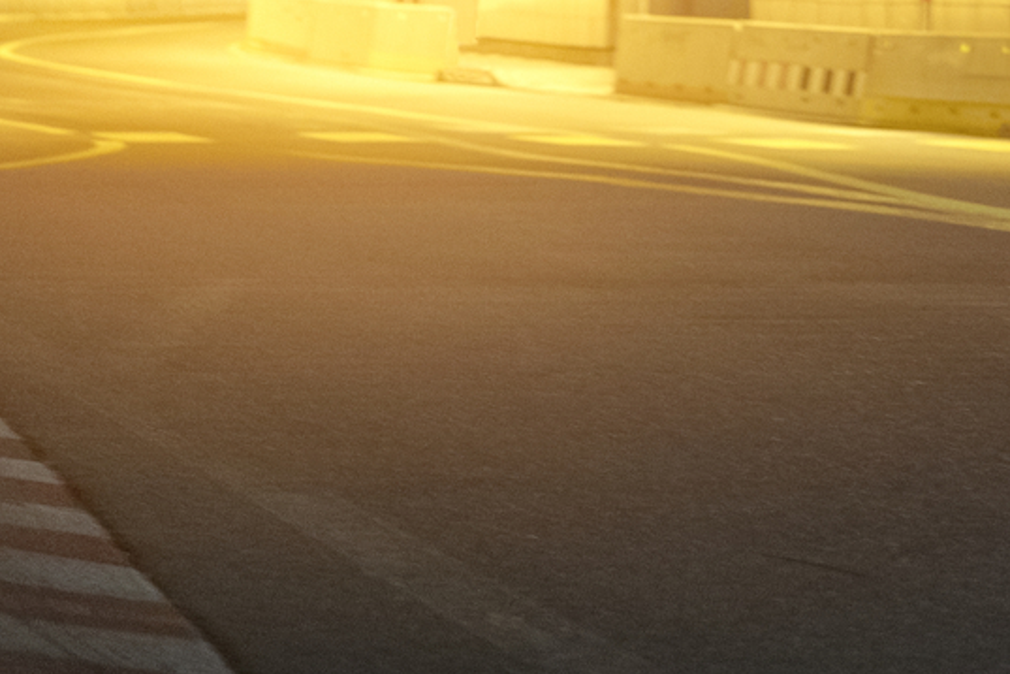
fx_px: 10043
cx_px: 1606
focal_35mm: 358
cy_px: -53
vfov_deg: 3.8
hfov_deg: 5.7
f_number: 3.7
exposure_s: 1/200
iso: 2500
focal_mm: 74.1
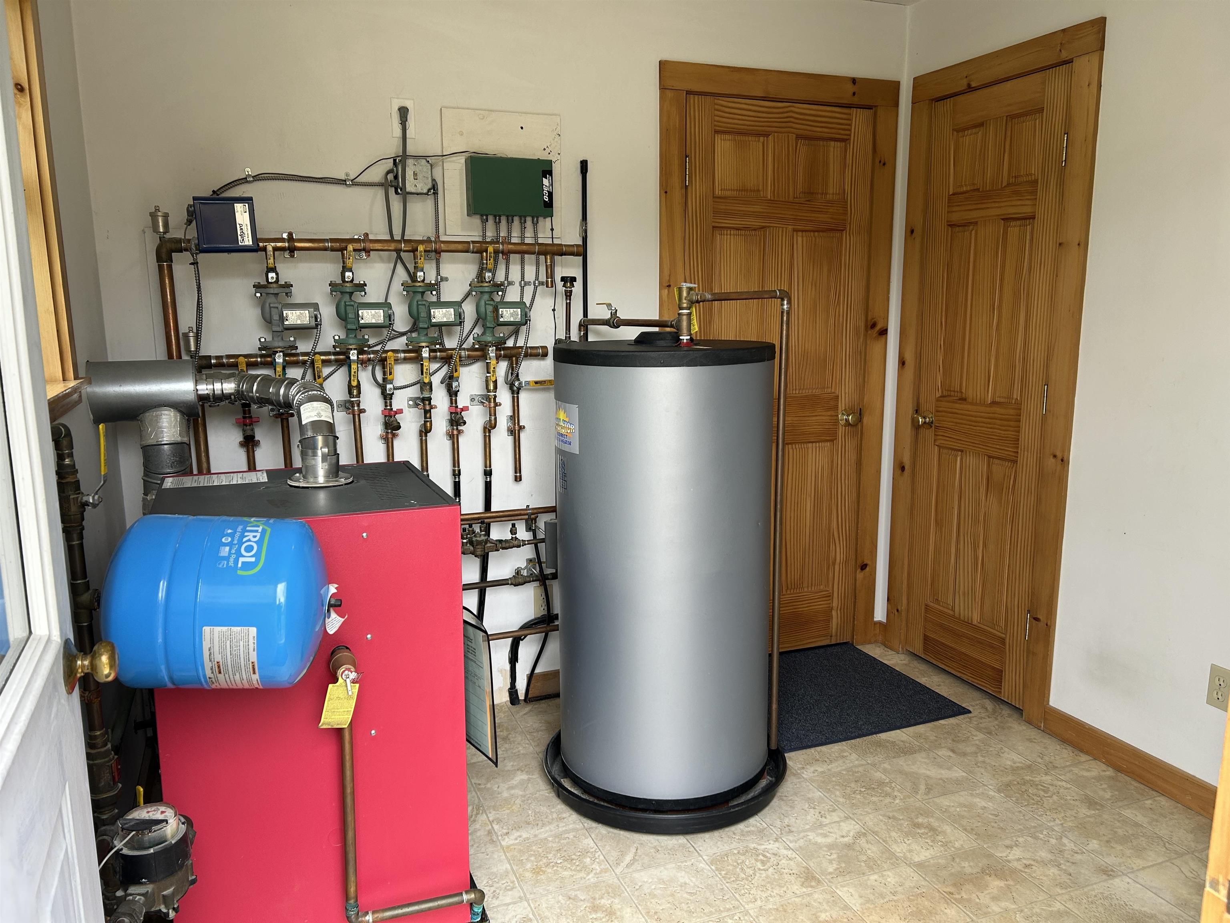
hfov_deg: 67.3
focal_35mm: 26
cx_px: 615
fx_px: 924
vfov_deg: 53.1
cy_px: 462
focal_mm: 5.7
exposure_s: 1/121
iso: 64
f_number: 1.5
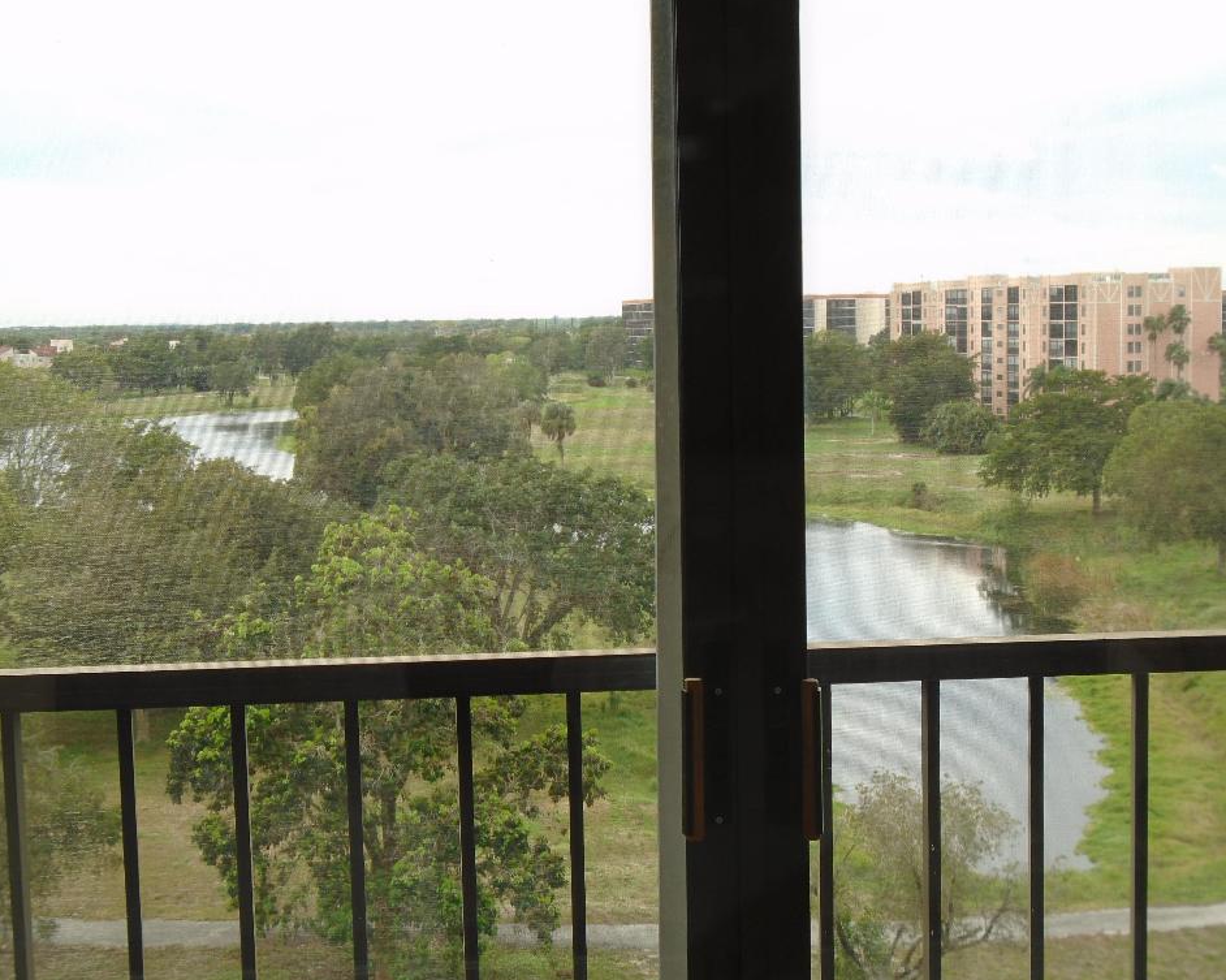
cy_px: 491
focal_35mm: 52
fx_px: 1886
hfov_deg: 36.0
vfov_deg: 29.1
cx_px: 623
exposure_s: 1/80
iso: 100
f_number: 4.5
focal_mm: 8.7
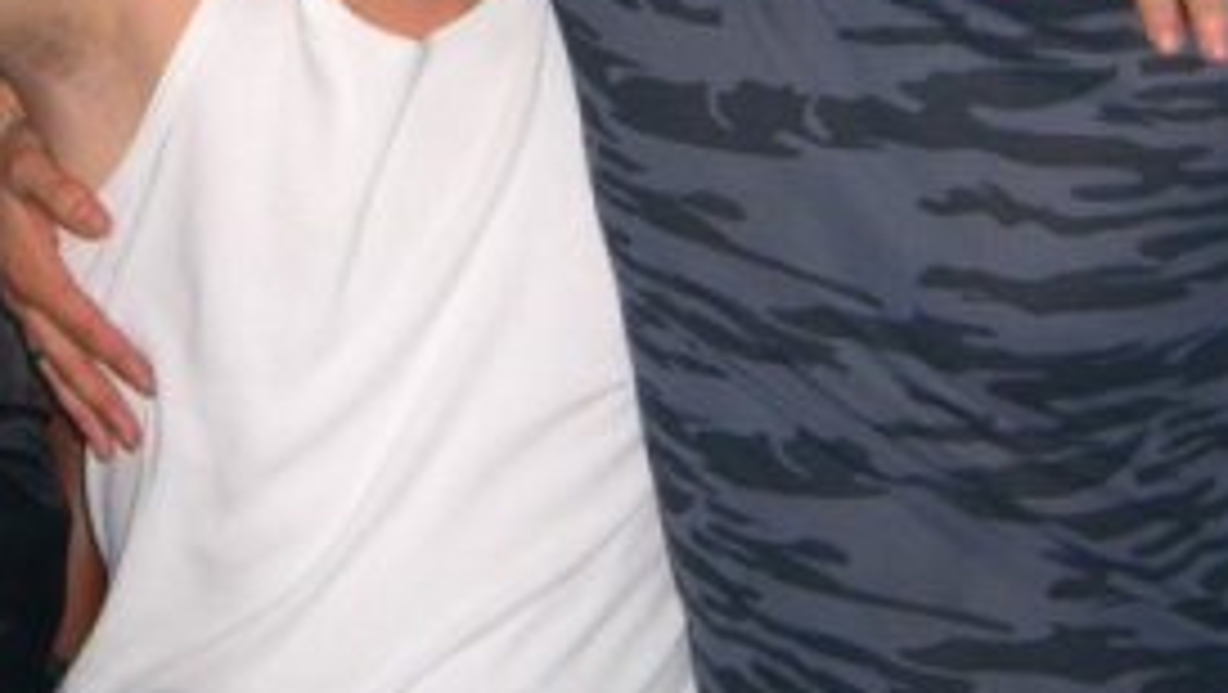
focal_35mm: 91
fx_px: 2965
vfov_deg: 13.0
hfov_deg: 23.3
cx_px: 405
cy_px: -135
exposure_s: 1/60
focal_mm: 7.9
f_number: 2.8
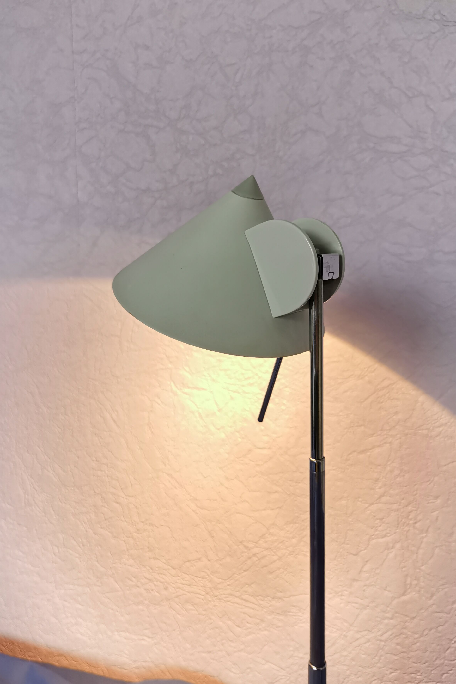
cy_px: 333
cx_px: 224
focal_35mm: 29
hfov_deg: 45.0
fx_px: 551
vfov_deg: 63.6
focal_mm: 5.58
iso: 320
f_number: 1.8
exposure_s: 1/100
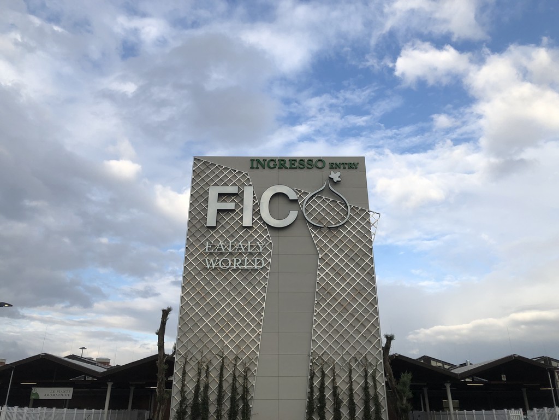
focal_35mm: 28
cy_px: 210
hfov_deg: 63.4
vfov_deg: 49.7
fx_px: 452
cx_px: 280
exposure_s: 1/1066
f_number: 1.8
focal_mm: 3.99
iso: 20
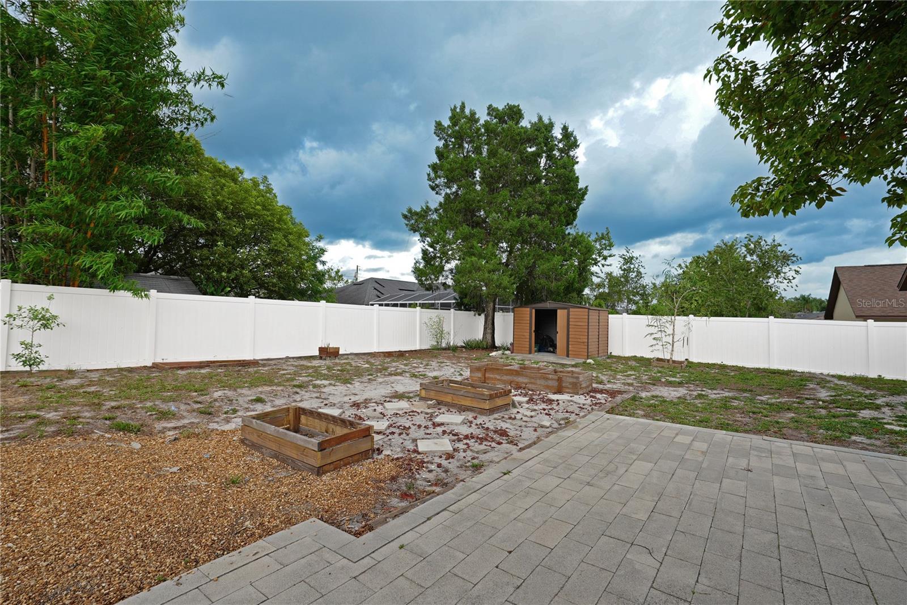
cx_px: 454
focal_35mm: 16
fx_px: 403
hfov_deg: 96.7
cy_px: 302
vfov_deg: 73.8
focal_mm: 16
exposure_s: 1/125
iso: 80
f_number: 4.5
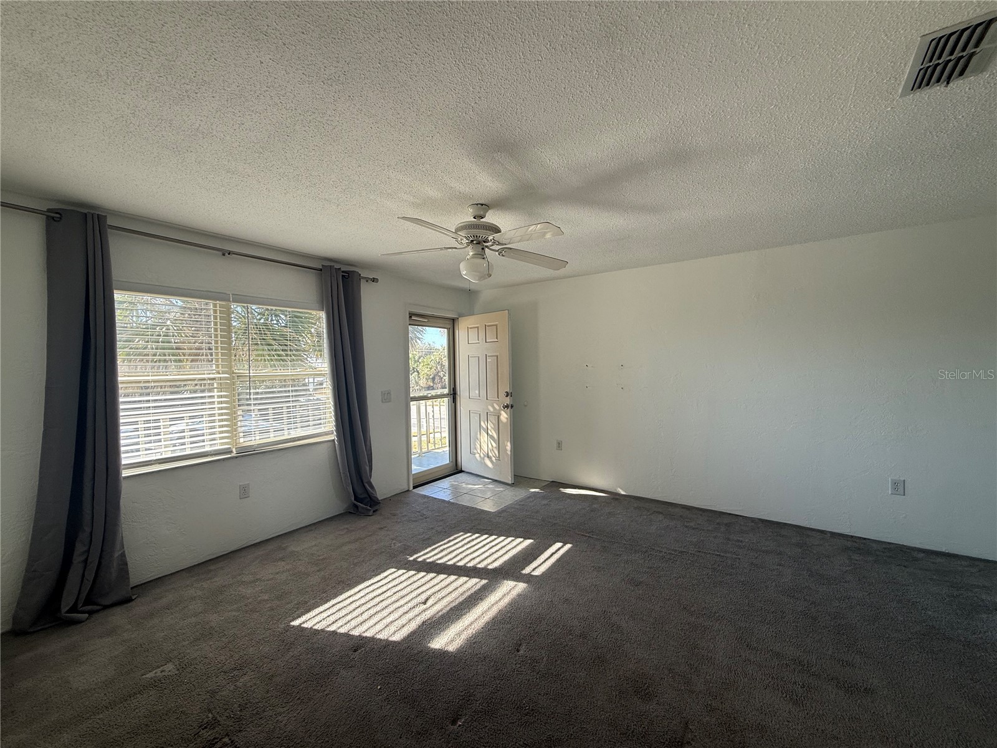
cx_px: 498
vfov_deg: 85.7
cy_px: 374
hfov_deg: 102.1
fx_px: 403
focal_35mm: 14
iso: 50
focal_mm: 2.22
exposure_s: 1/120
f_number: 2.2
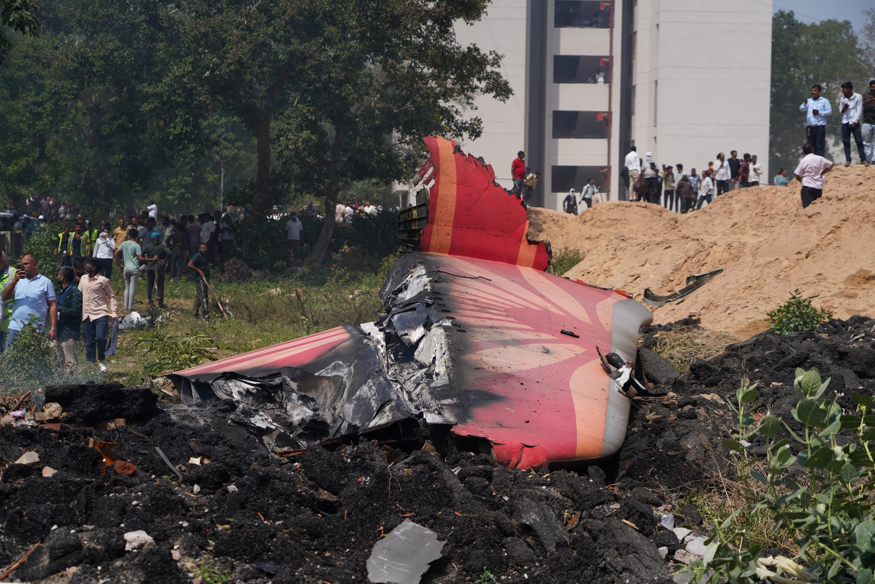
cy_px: 292
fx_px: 1531
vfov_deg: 21.6
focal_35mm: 63
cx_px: 438
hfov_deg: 31.9
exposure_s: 1/4000
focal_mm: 63
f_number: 4
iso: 320
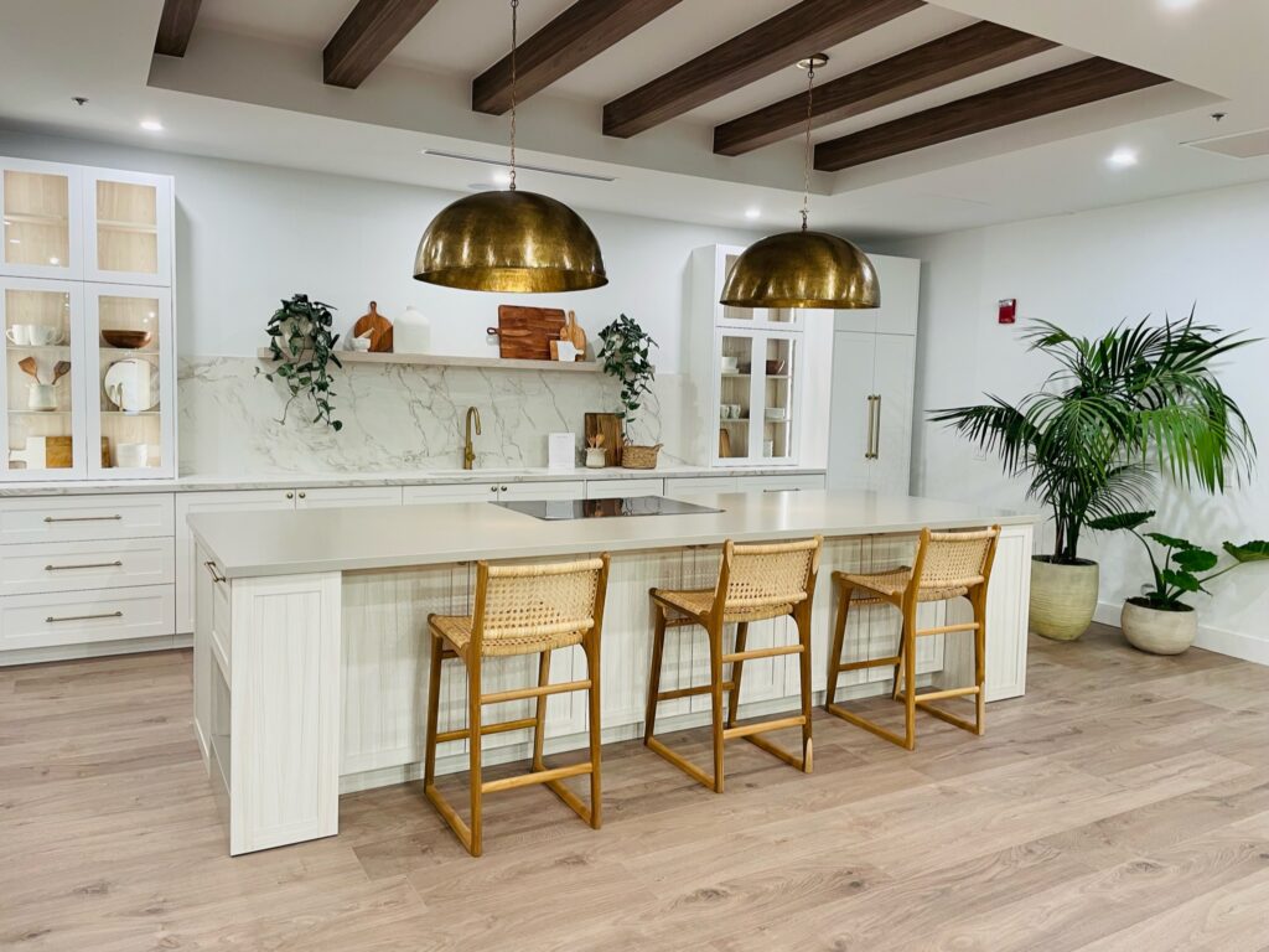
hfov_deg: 67.3
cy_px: 476
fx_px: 953
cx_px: 634
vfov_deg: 53.1
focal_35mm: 26
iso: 80
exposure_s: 1/60
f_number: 1.6
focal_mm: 4.2
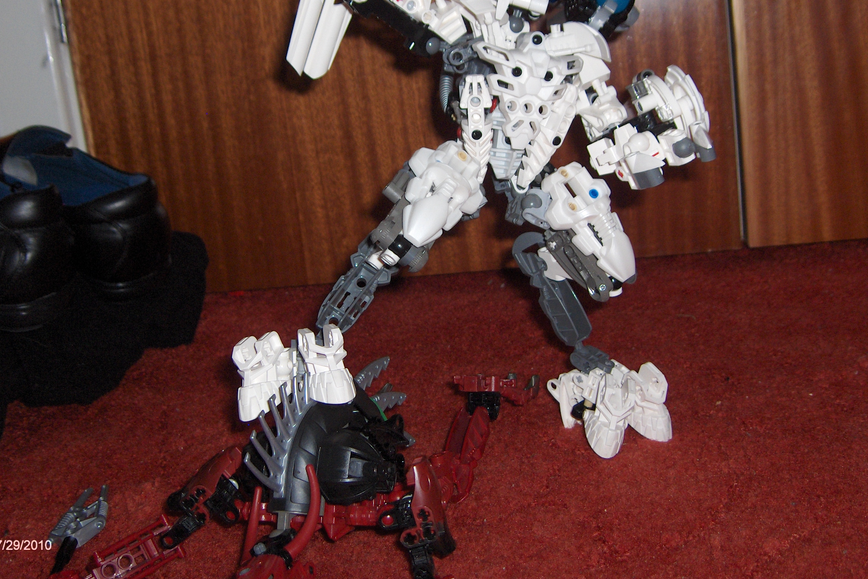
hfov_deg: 42.7
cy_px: 253
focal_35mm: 46
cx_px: 430
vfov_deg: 29.2
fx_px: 1109
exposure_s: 1/60
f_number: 2.8
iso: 100
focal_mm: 8
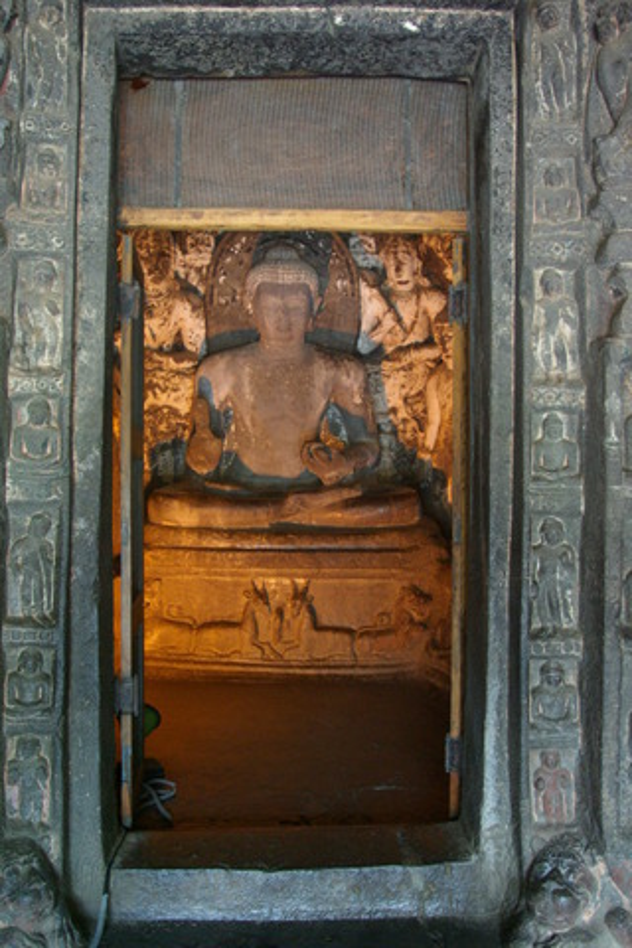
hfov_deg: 38.4
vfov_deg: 55.1
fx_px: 908
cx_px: 316
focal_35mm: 34
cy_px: 474
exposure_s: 1/8
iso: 800
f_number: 4
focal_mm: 23
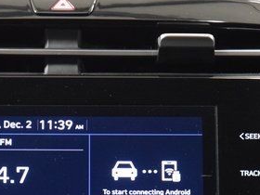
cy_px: 178
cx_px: 63
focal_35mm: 231
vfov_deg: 6.4
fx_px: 1735
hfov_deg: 8.6
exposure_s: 1/15
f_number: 4.5
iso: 3200
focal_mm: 70
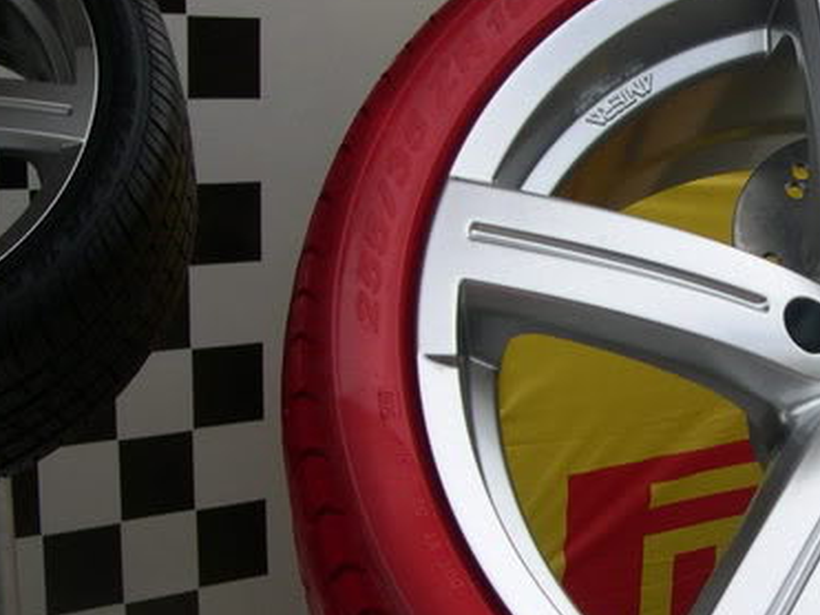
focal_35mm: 82
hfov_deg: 22.9
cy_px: 418
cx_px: 820
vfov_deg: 17.9
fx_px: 1942
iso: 100
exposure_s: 1/224
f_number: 7.6
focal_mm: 8
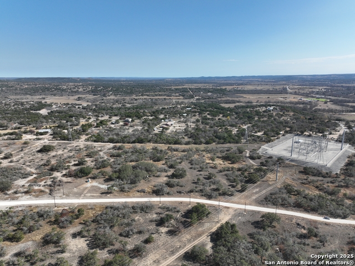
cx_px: 178
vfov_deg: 56.8
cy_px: 133
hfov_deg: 71.6
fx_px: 246
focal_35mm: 24
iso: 110
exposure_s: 1/240
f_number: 2.8
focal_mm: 12.29
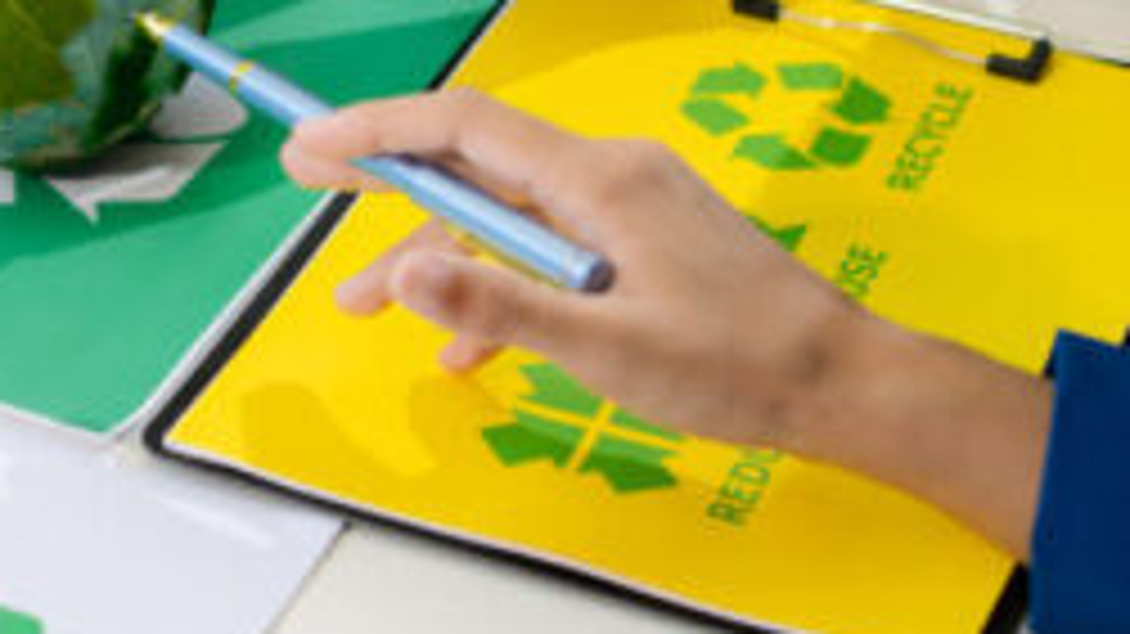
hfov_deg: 16.7
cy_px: 180
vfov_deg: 9.7
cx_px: -77
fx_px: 3744
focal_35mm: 125
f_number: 2.8
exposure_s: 1/125
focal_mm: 50
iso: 320
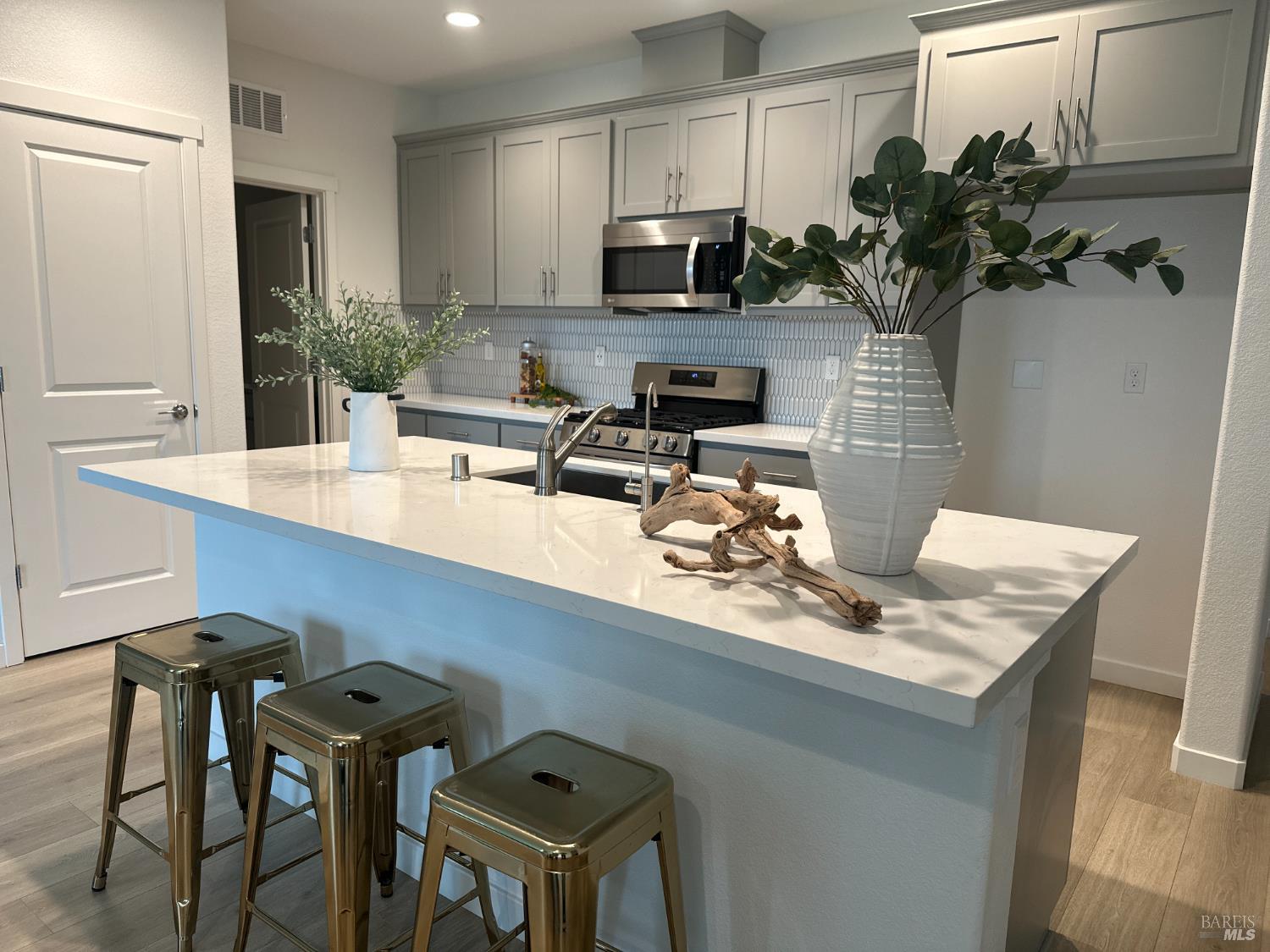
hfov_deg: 71.6
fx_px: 881
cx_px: 635
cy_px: 476
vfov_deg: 56.8
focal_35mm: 24
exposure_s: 1/120
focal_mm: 6.86
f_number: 1.78
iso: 200
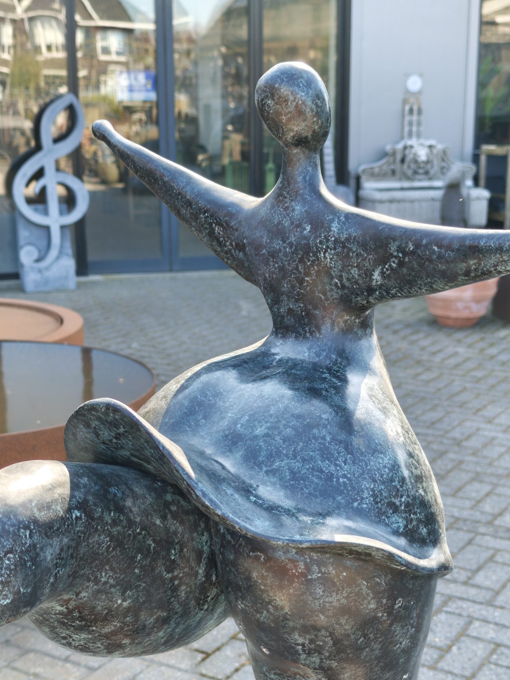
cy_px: 412
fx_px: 1100
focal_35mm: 56
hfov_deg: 26.1
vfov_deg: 34.2
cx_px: 271
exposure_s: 1/100
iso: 50
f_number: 1.63
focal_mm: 8.72
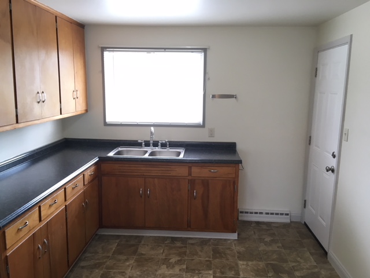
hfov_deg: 61.7
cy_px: 139
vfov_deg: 48.2
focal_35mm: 29
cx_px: 185
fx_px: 310
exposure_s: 1/30
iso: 64
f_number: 2.2
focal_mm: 4.15
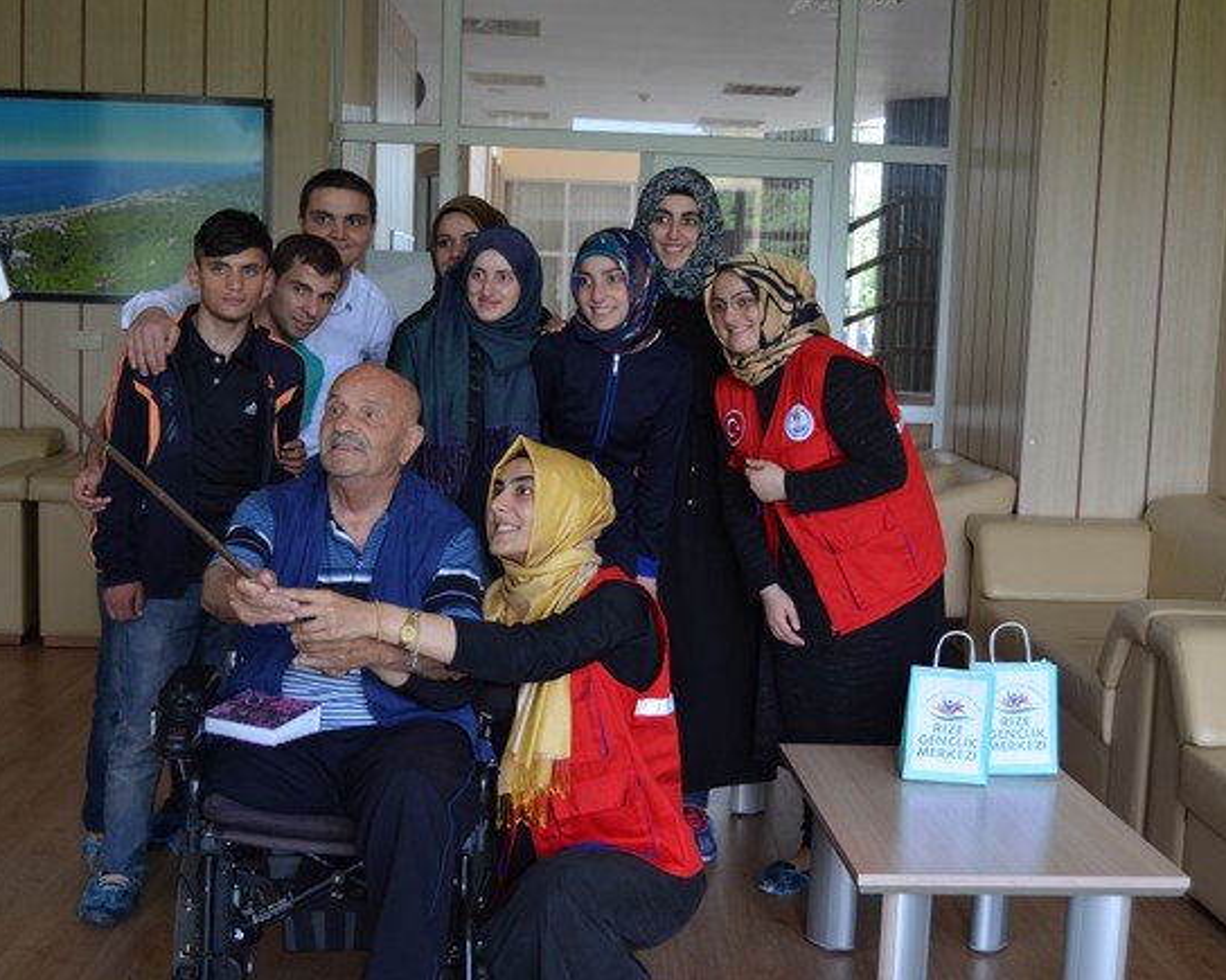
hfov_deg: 41.2
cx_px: 633
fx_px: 1633
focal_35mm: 45
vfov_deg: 33.4
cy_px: 493
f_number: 4.5
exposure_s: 1/80
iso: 400
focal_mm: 26
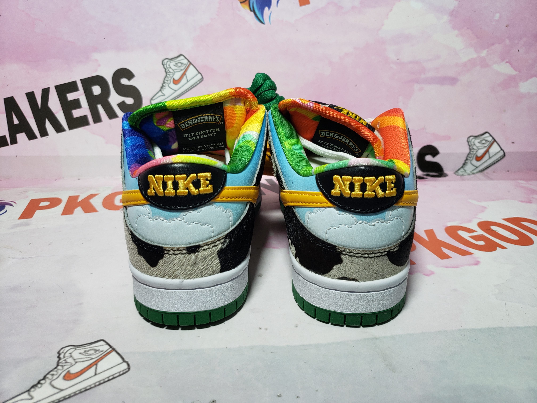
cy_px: 202
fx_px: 403
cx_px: 268
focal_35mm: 26
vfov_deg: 53.1
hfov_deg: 67.3
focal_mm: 4.3
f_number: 1.5
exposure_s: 1/413
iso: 50
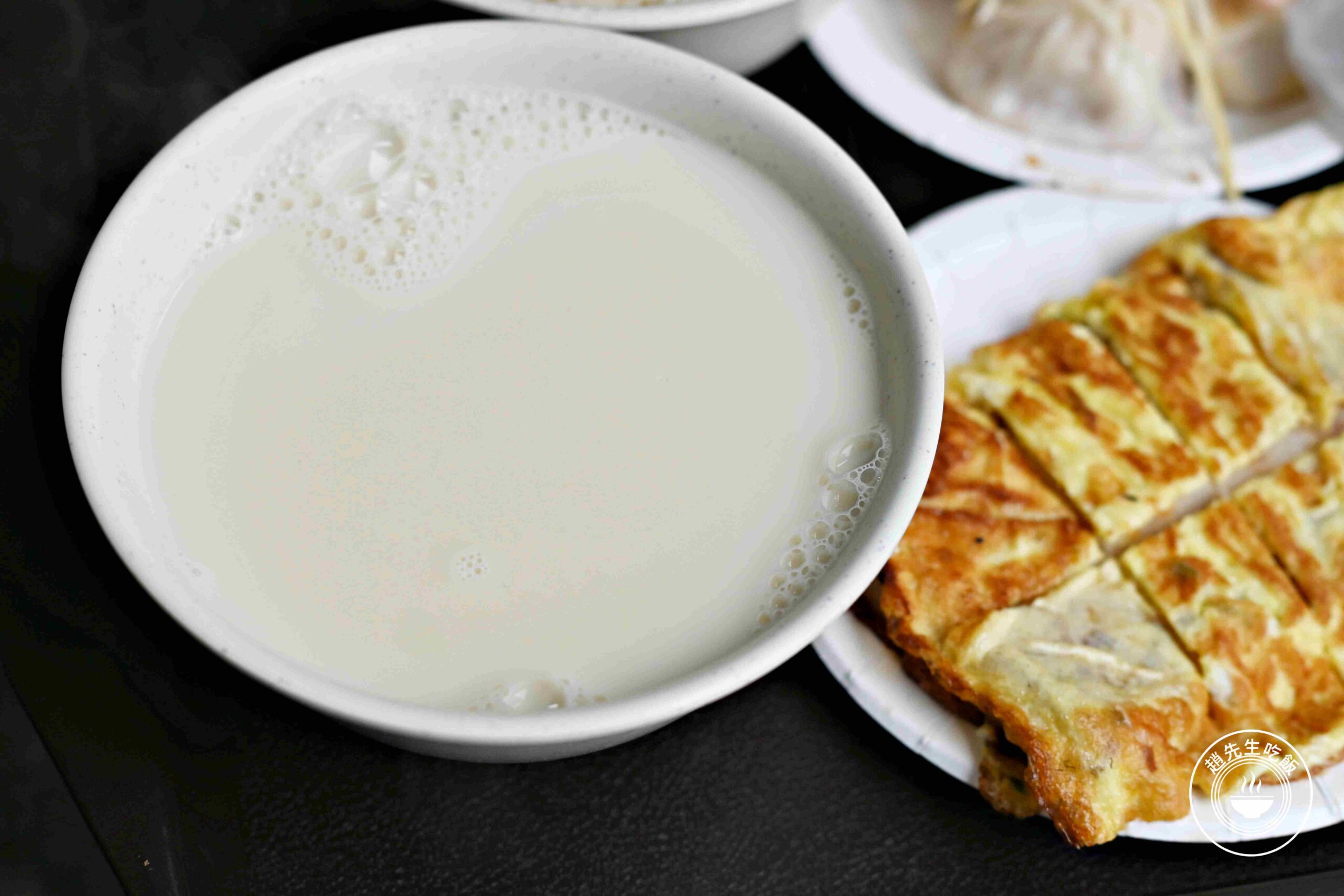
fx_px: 2800
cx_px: 672
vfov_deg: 18.2
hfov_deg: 27.0
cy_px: 448
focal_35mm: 75
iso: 140
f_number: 3.2
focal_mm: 50
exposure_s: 1/160
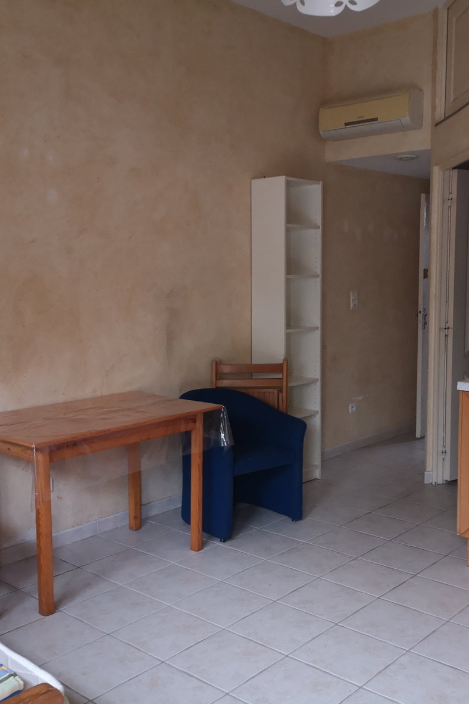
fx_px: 743
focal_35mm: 38
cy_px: 353
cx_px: 252
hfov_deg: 35.0
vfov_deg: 50.7
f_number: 1.8
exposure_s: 1/25
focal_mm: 3.95
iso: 320
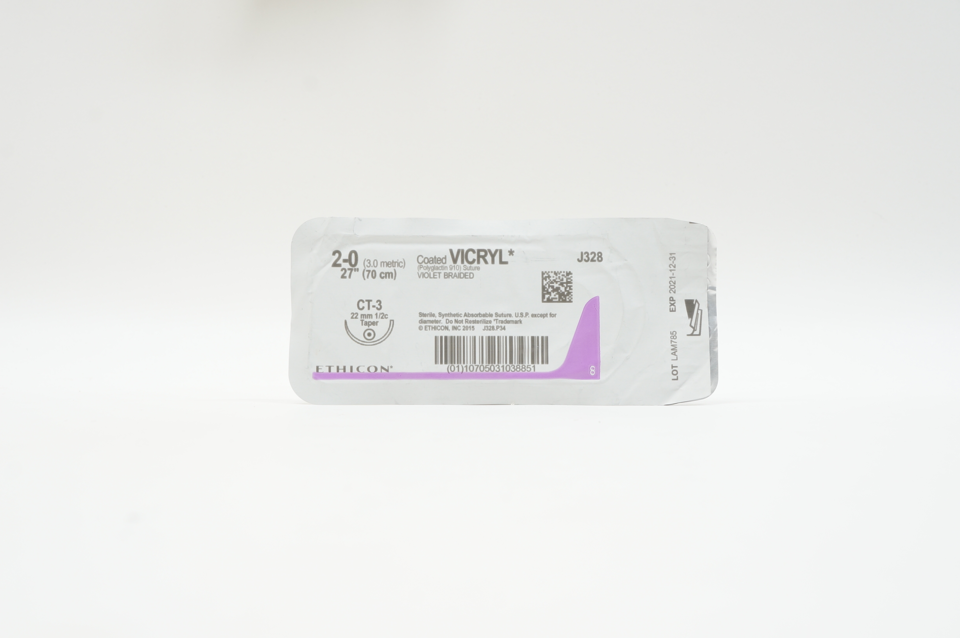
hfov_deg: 40.0
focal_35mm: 50
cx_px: 480
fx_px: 1319
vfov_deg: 27.2
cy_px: 319
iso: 400
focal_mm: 33
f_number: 10
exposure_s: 1/15
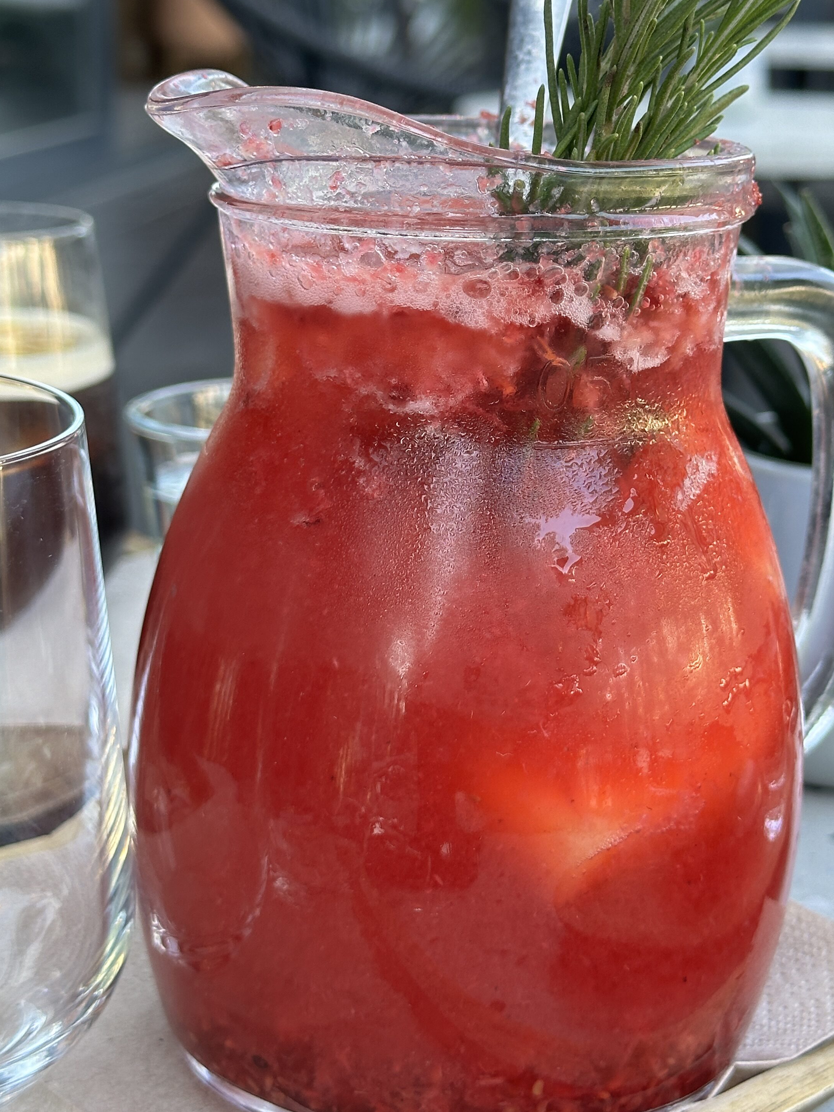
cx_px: 513
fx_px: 2153
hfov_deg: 21.9
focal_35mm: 67
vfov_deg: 28.9
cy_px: 419
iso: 80
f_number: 1.78
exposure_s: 1/96
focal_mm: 6.86
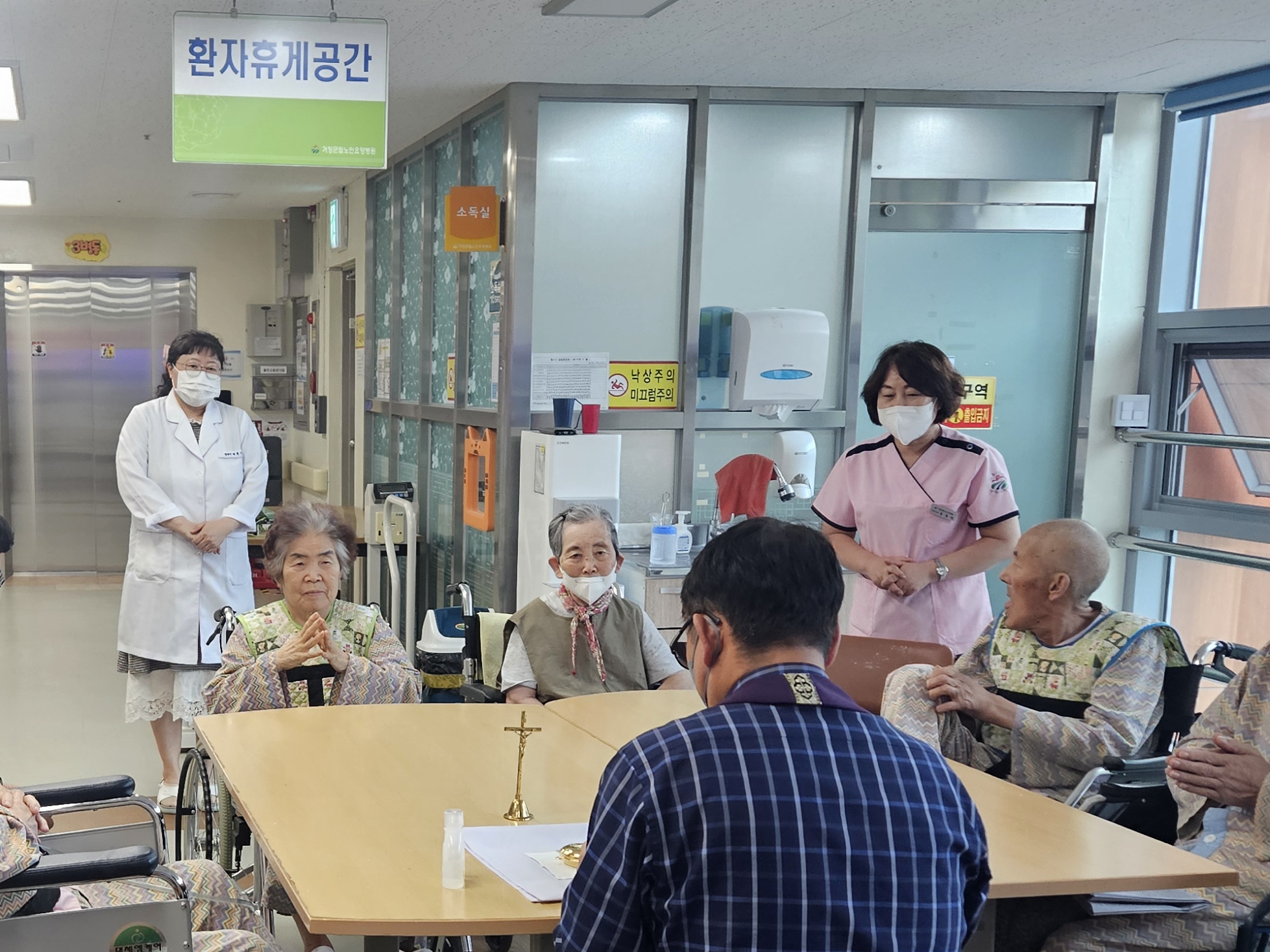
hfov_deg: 39.6
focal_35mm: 47
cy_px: 643
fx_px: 1724
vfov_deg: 30.6
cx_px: 350
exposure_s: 1/120
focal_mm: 5.4
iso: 160
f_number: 1.8
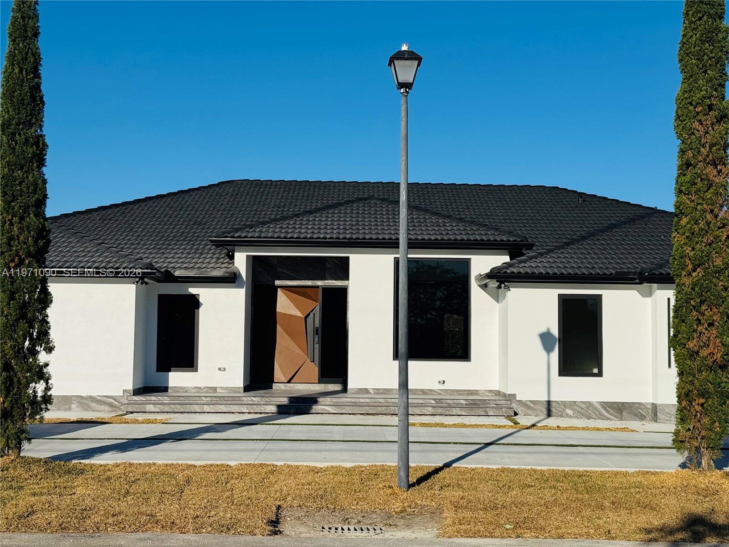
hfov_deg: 39.7
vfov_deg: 30.3
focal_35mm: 48
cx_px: 364
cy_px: 274
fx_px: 1011
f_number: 1.78
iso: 64
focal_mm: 6.76
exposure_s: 1/10526
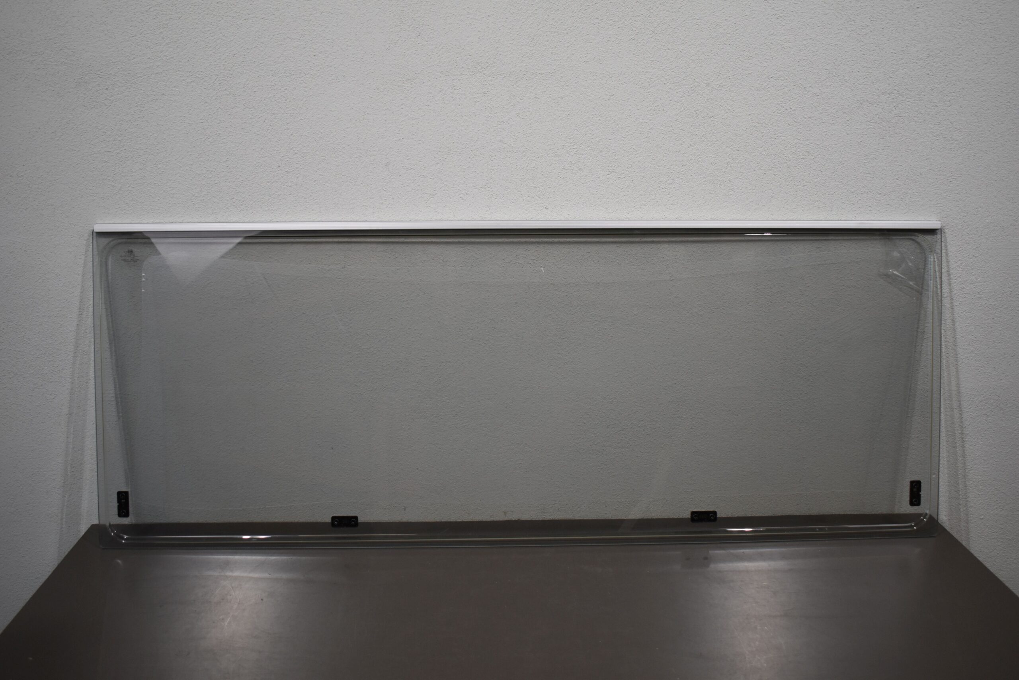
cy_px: 340
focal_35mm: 36
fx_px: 1019
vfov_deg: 36.9
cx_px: 510
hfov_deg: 53.1
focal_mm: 24
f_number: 4
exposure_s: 1/250
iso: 450
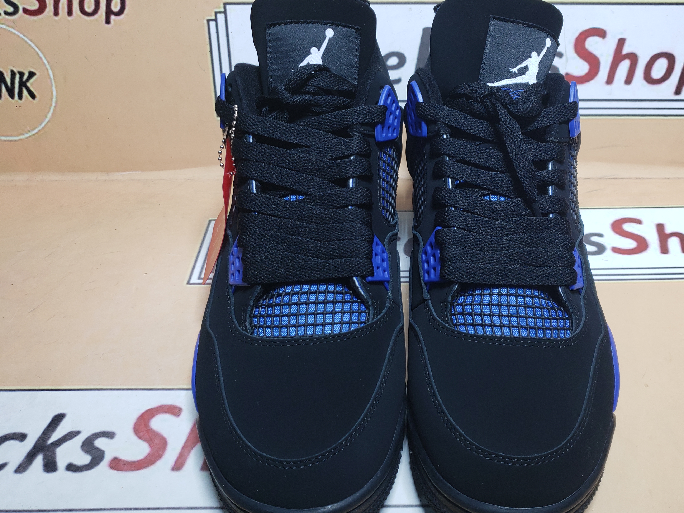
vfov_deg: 44.2
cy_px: 256
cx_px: 411
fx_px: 632
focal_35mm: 32
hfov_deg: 56.4
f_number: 1.5
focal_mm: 4.3
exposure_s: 1/387
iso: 50
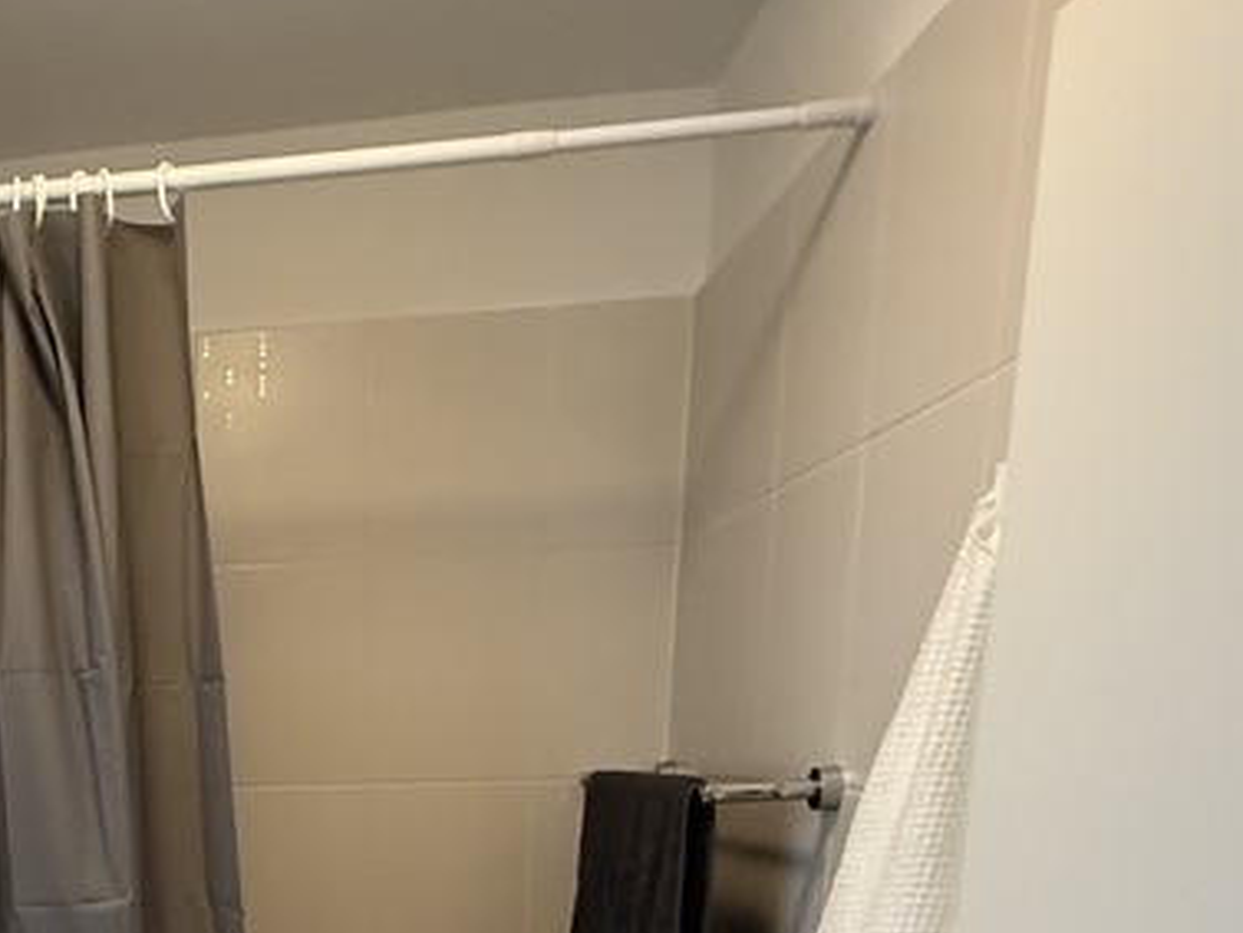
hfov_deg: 44.1
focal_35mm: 38
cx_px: 99
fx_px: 1365
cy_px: 1038
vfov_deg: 32.8
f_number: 2.2
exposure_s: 1/50
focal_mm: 2.22
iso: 640
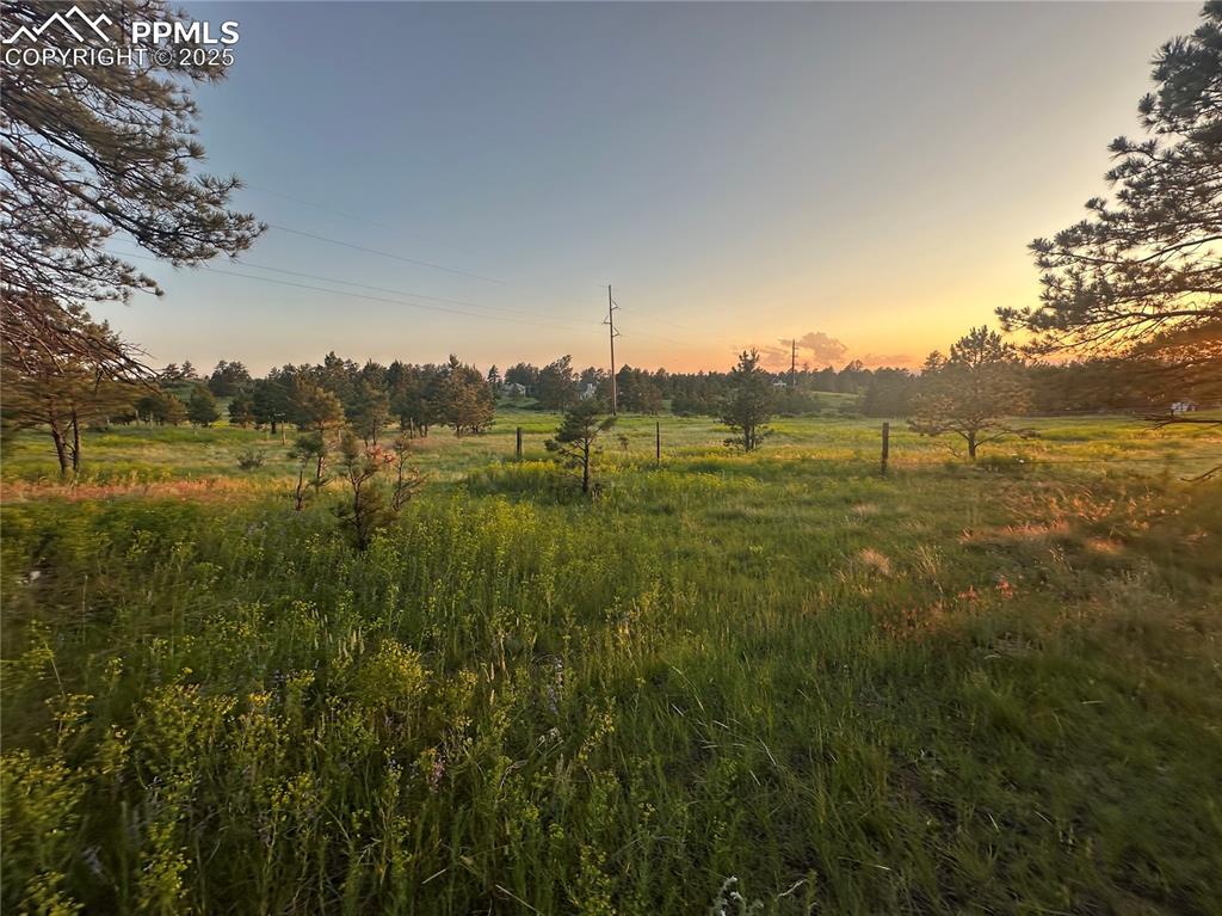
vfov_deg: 85.6
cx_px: 611
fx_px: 494
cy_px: 458
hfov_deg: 102.1
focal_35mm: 14
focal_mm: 2.22
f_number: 2.2
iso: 40
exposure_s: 1/181
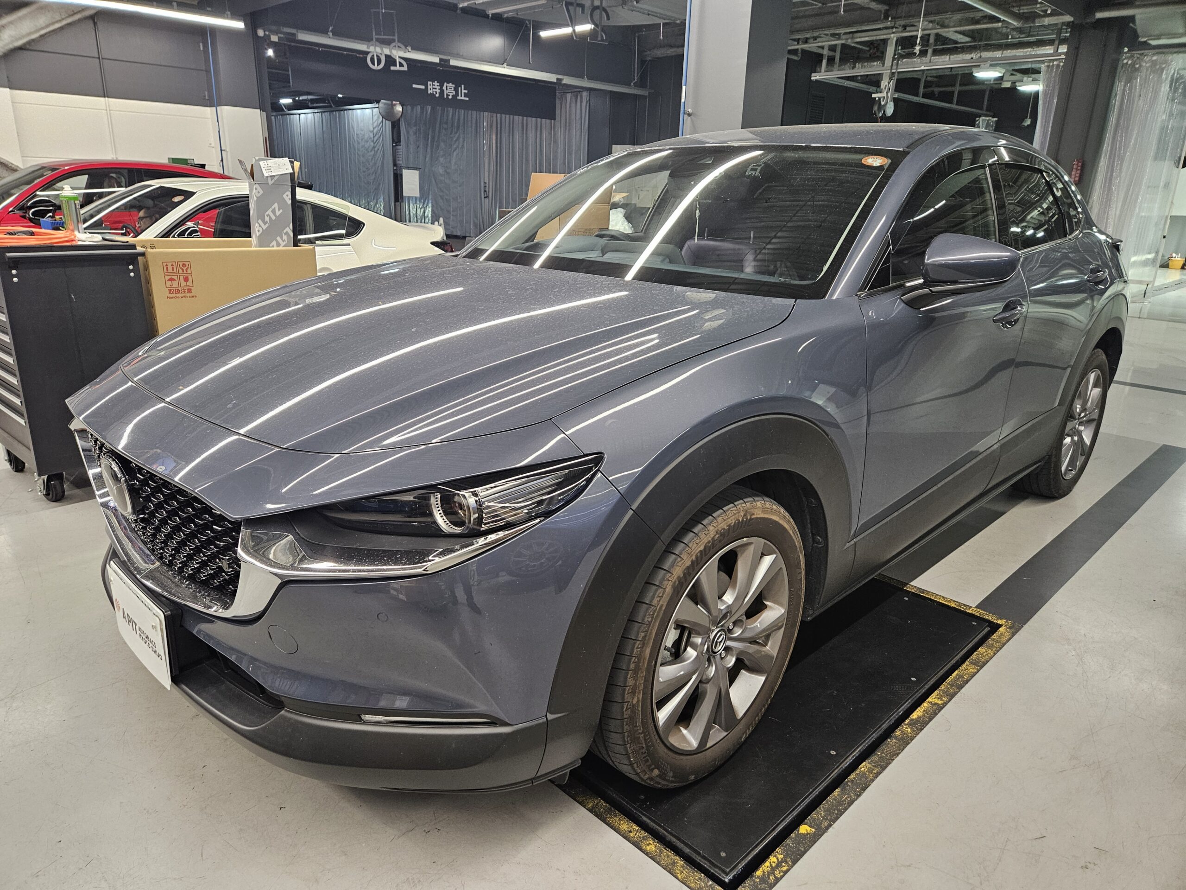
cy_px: 445
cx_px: 593
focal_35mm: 23
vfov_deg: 58.9
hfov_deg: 73.9
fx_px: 788
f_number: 1.8
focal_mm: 5.4
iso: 250
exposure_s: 1/100
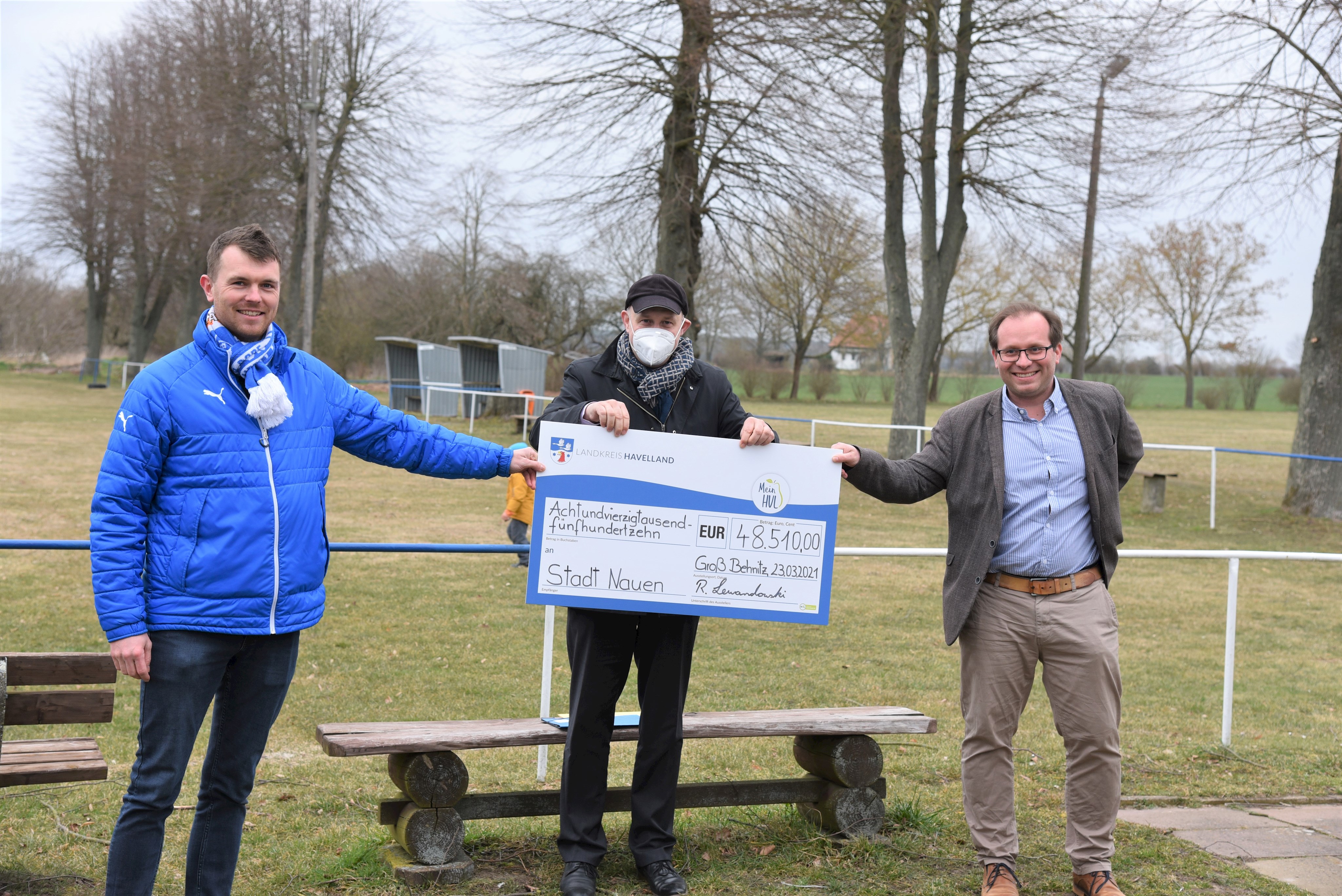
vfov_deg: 24.6
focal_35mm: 55
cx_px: 671
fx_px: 2051
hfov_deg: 36.2
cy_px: 448
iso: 400
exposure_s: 1/160
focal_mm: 55
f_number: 6.3
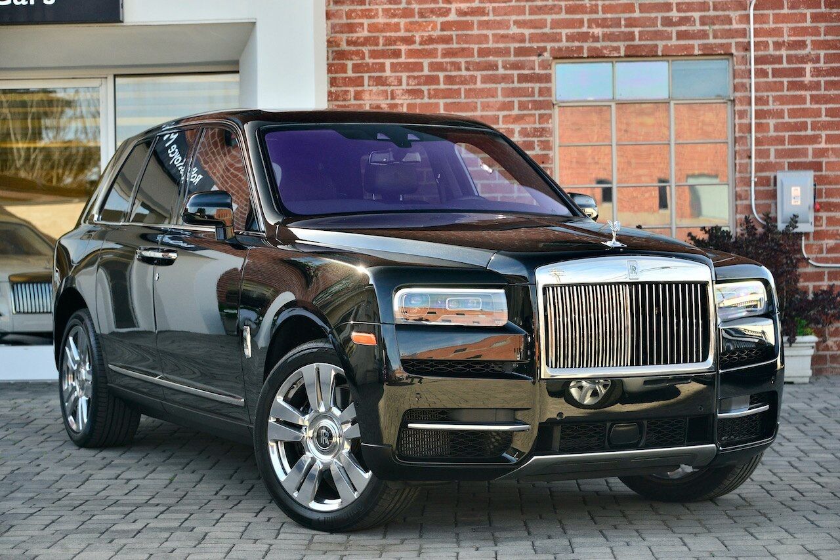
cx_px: 420
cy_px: 280
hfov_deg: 24.8
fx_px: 1914
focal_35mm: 82
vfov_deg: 16.7
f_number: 5
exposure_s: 1/640
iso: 1000
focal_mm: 82
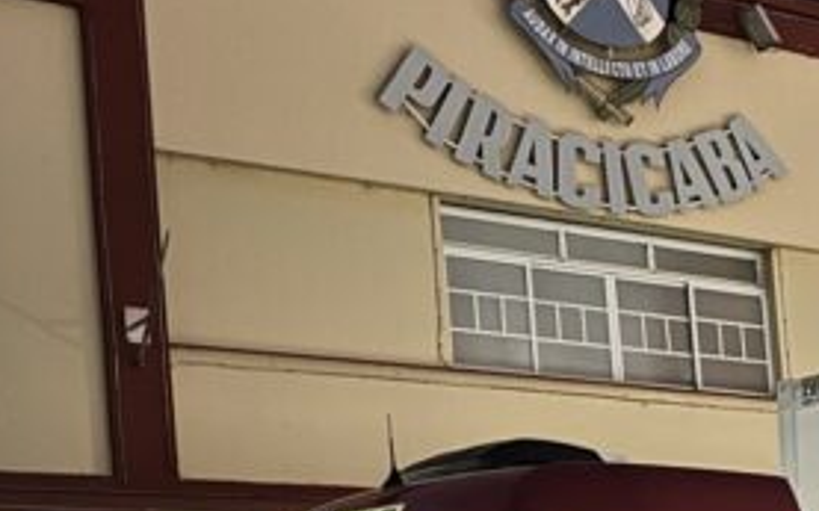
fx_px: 2098
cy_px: 744
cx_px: 1342
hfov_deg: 18.6
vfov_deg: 13.2
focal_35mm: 94
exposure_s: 1/15
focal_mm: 6.76
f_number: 1.78
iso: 800
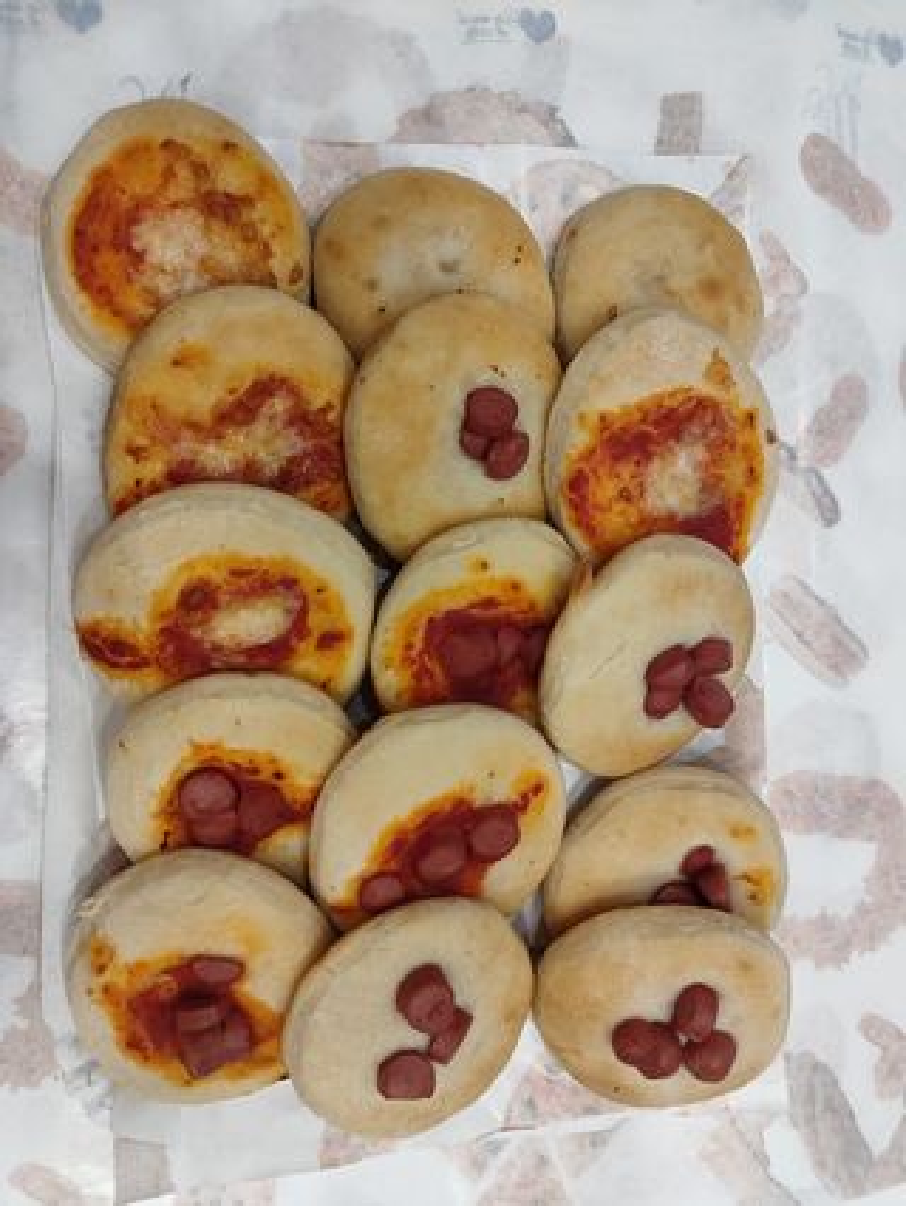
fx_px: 837
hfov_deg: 56.9
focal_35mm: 24
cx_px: 453
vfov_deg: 71.6
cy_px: 603
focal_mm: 5.89
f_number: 1.89
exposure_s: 1/100
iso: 1026
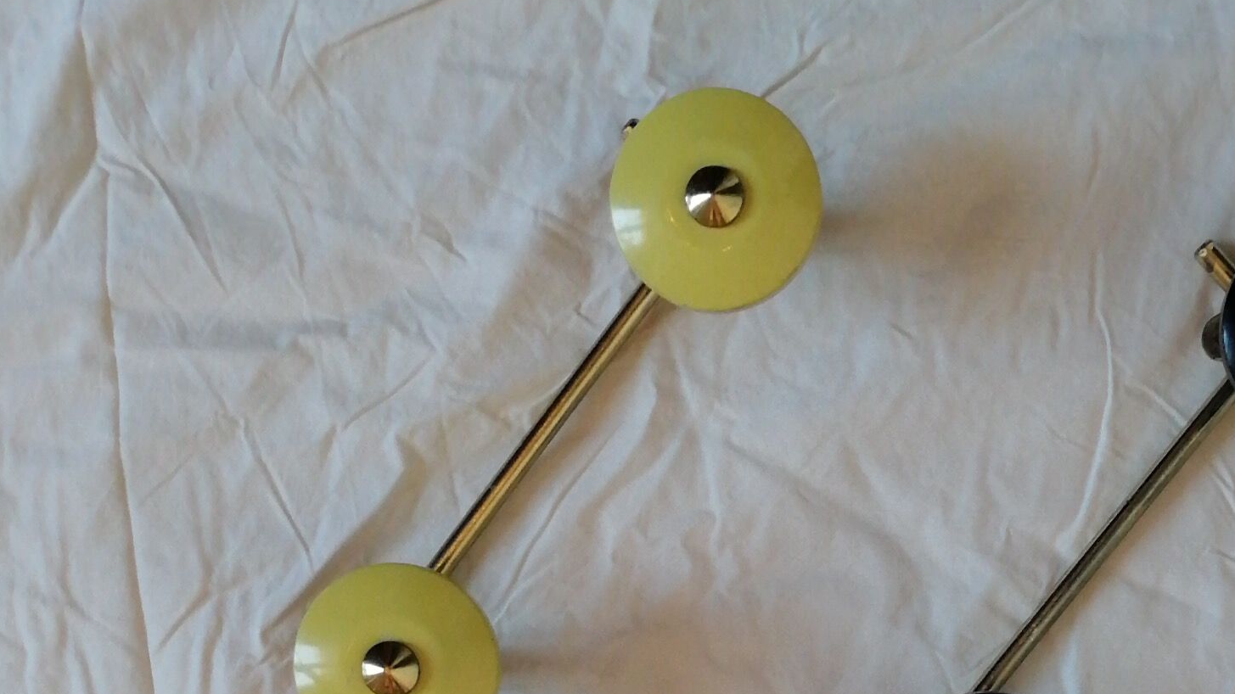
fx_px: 2161
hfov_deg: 31.7
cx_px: 809
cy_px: 997
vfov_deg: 16.8
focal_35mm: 66
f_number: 1.8
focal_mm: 3.96
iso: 200
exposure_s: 3
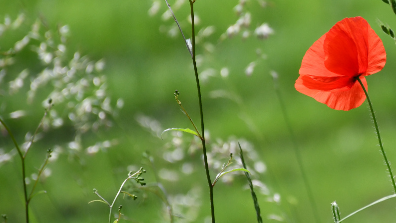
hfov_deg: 4.9
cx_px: 382
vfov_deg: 2.7
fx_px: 4662
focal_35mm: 444
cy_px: 84
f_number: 5.6
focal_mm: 140
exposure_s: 1/500
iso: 400
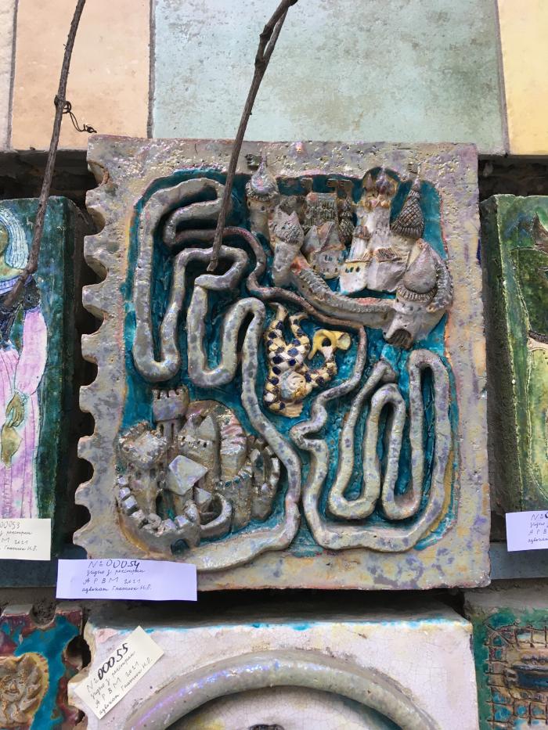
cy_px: 365
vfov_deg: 61.7
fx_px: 612
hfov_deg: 48.2
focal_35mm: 29
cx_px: 274
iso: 25
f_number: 2.2
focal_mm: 4.15
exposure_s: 1/33
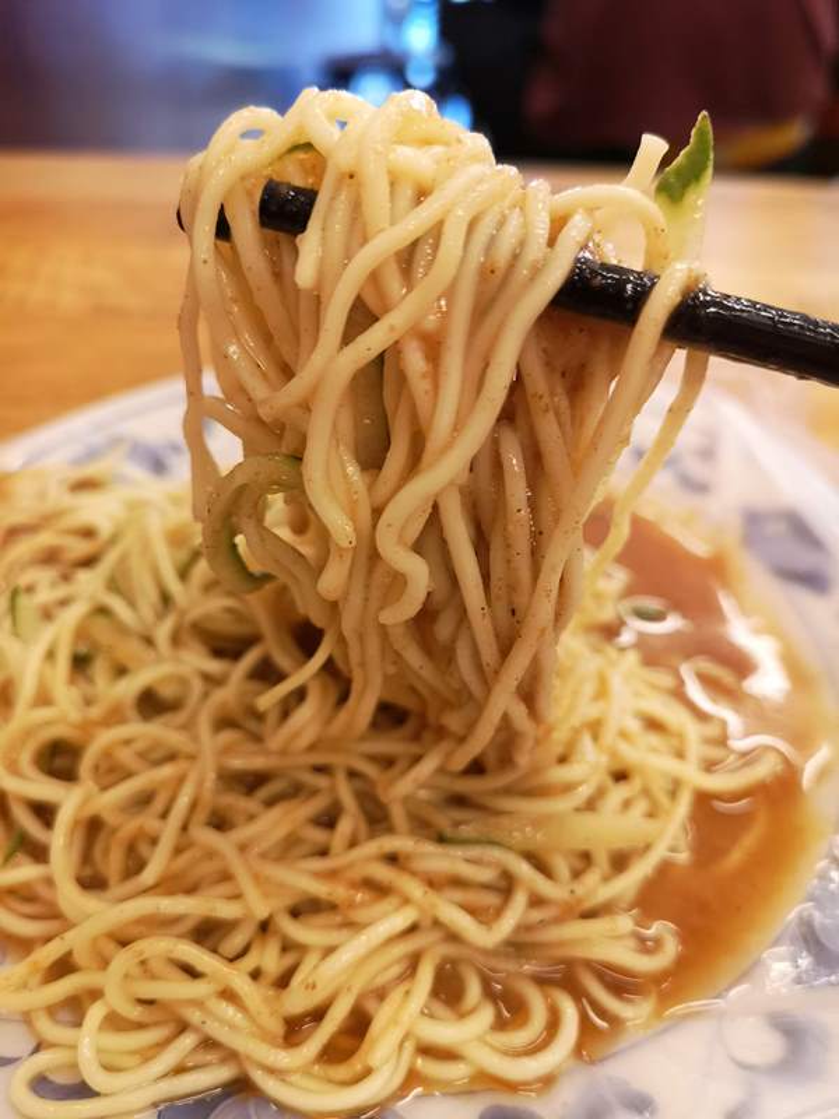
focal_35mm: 27
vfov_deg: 65.3
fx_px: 873
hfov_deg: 51.4
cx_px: 420
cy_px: 560
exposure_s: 1/50
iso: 160
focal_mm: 3.95
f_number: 1.8
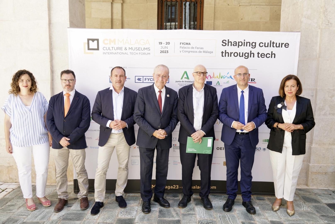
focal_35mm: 30
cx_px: 168
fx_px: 279
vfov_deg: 43.7
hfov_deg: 61.9
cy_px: 112
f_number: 5.6
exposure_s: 1/160
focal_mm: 30
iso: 400
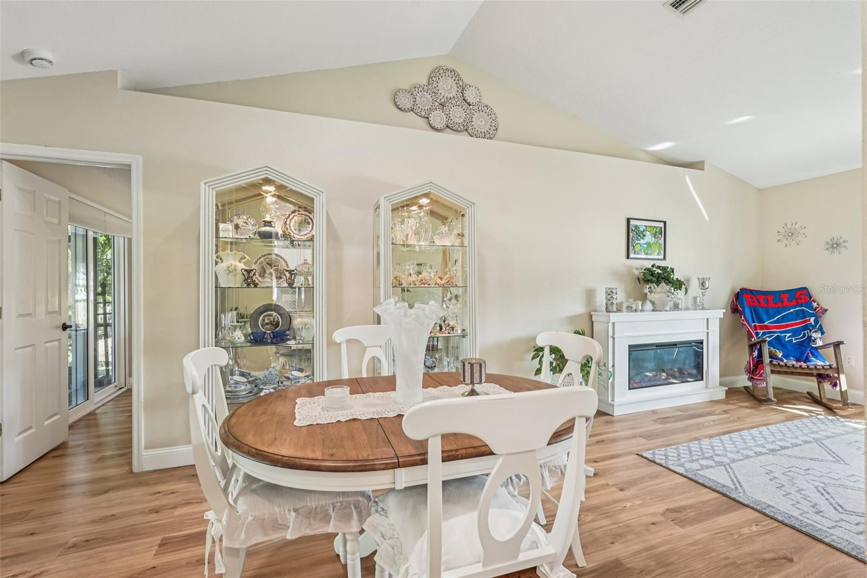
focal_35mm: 16
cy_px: 289
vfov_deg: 73.7
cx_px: 434
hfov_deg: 96.7
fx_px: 385
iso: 400
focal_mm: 16
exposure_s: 1/20
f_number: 8
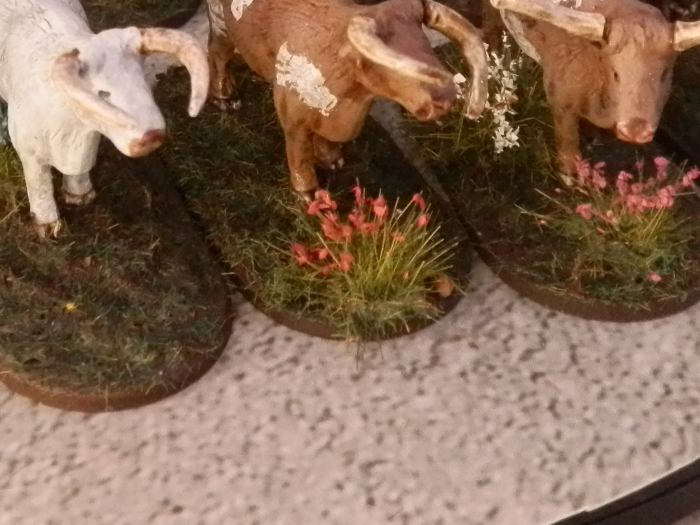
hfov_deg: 27.4
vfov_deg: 19.8
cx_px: 167
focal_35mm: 70
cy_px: -96
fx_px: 1415
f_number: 3.1
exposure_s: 1/125
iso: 400
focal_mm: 5
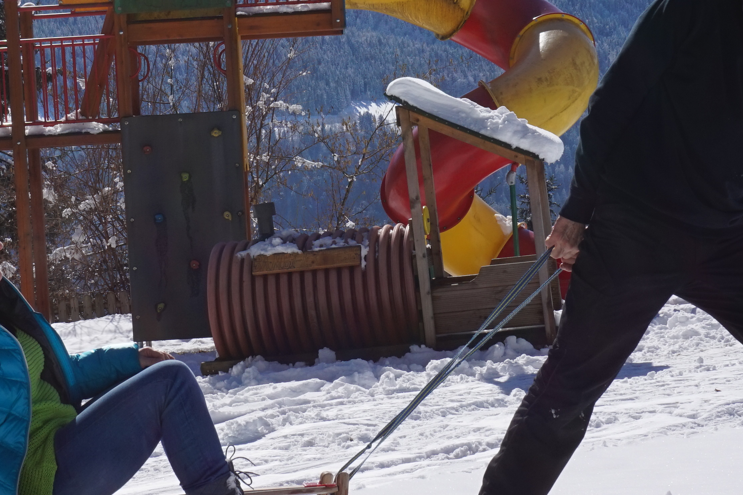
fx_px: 1980
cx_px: 322
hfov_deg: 21.2
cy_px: 140
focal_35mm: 96
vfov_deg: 14.2
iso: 100
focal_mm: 26
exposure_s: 1/250
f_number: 14
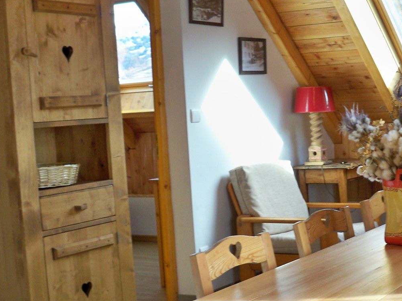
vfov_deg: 21.9
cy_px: 181
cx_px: 337
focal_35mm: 67
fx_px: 778
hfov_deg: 28.2
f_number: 3.1
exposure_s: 1/40
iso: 80
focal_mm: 6.3
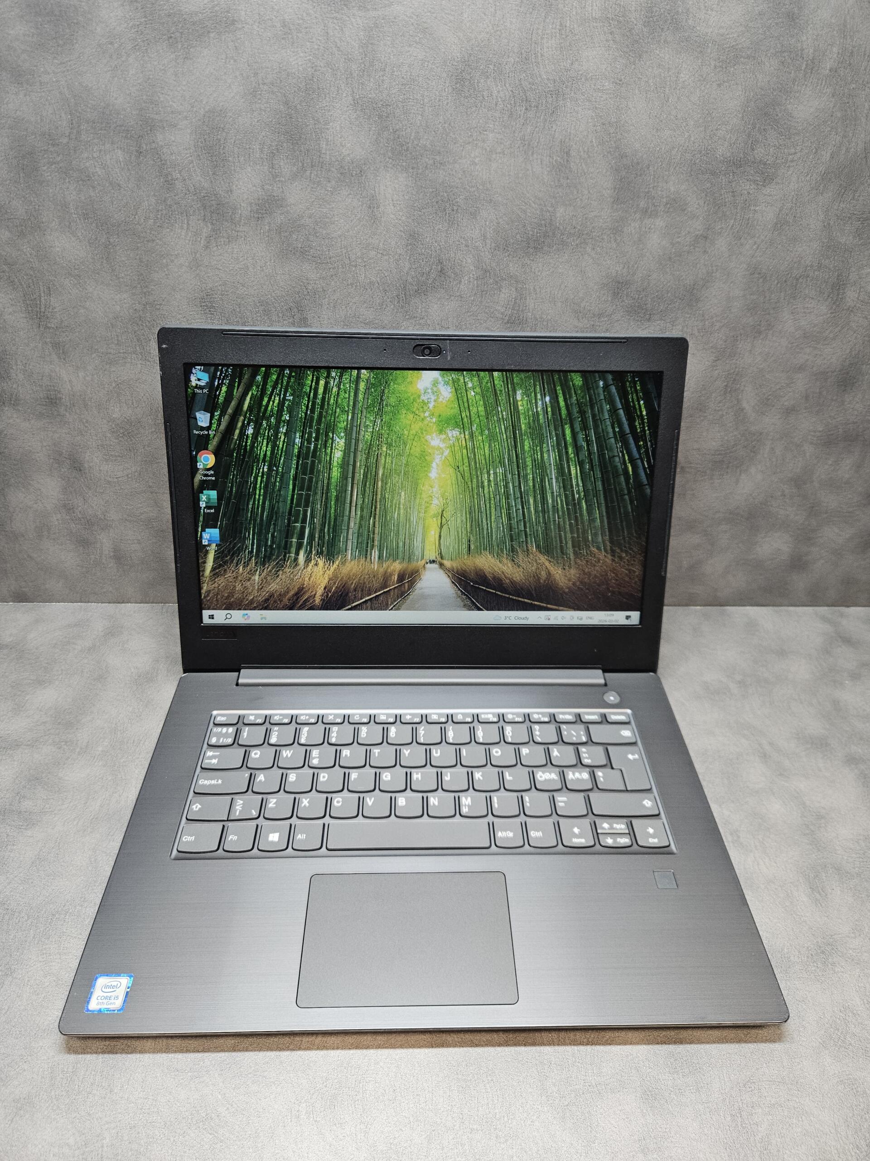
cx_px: 435
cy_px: 580
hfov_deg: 58.9
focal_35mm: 23
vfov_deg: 73.9
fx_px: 771
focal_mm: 5.4
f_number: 1.8
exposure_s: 1/200
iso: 320
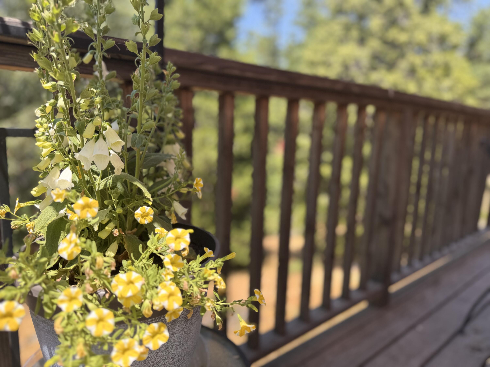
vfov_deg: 56.8
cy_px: 184
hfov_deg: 71.6
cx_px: 245
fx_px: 340
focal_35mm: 24
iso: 80
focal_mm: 6.76
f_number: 1.78
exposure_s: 1/1042
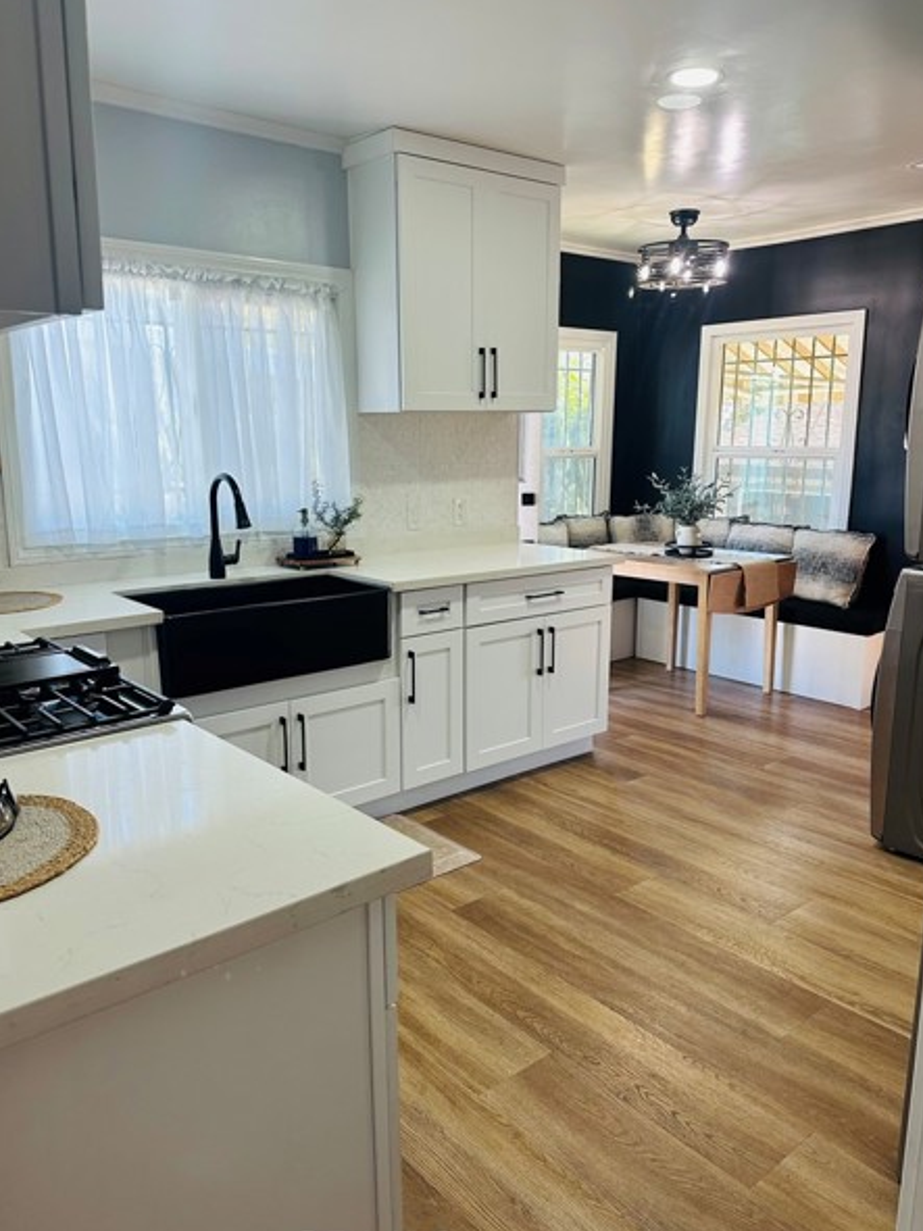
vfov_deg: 67.3
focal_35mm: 26
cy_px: 614
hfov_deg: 53.0
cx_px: 450
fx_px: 925
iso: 125
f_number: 1.78
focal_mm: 6.86
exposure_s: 1/120
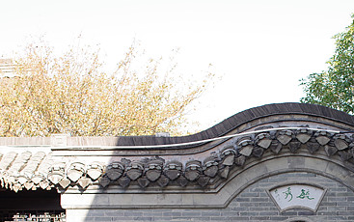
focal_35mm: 111
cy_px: 250
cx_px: 270
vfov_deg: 11.6
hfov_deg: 18.6
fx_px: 1072
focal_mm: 50
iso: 200
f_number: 5
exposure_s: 1/125
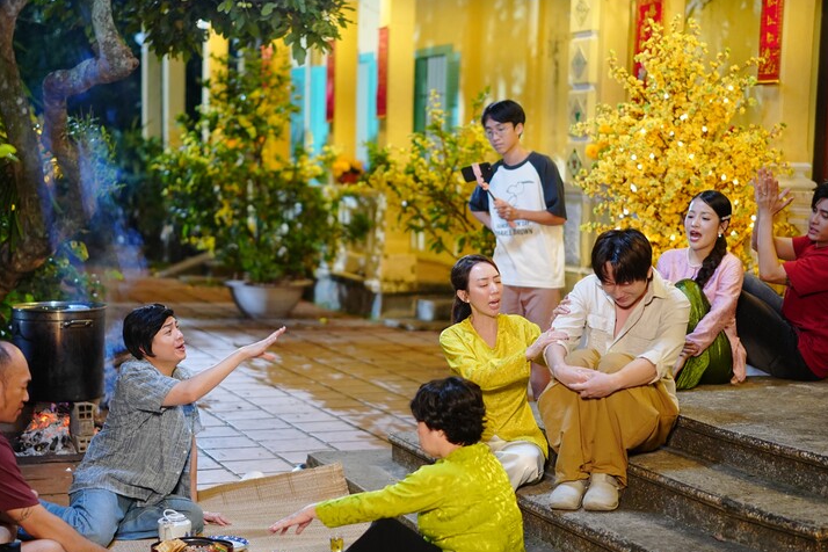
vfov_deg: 19.5
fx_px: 1610
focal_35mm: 70
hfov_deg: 28.8
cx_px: 355
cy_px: 287
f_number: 1.4
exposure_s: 1/125
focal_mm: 50
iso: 2000
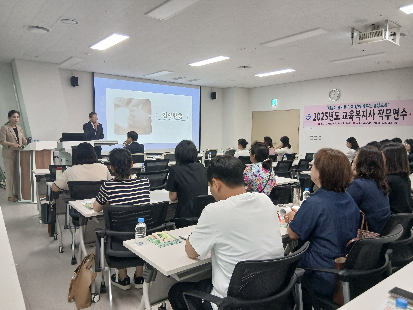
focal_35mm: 26
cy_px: 155
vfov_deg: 53.1
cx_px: 206
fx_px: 310
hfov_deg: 67.3
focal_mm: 3.98
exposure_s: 1/60
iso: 200
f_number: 1.8
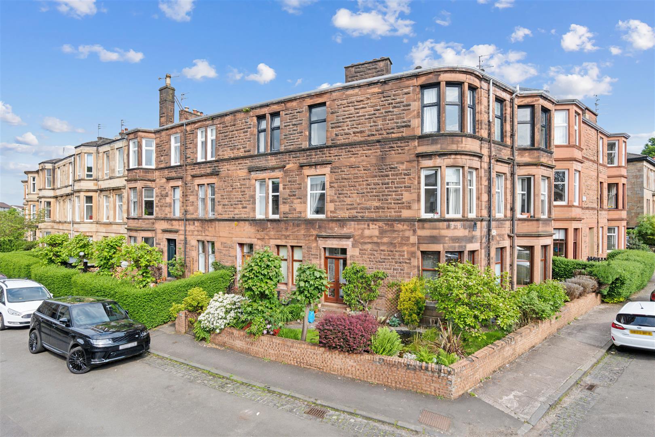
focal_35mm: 17
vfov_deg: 70.4
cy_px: 218
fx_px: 309
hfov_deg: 93.3
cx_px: 328
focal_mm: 16
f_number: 9
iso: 400
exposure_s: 1/640
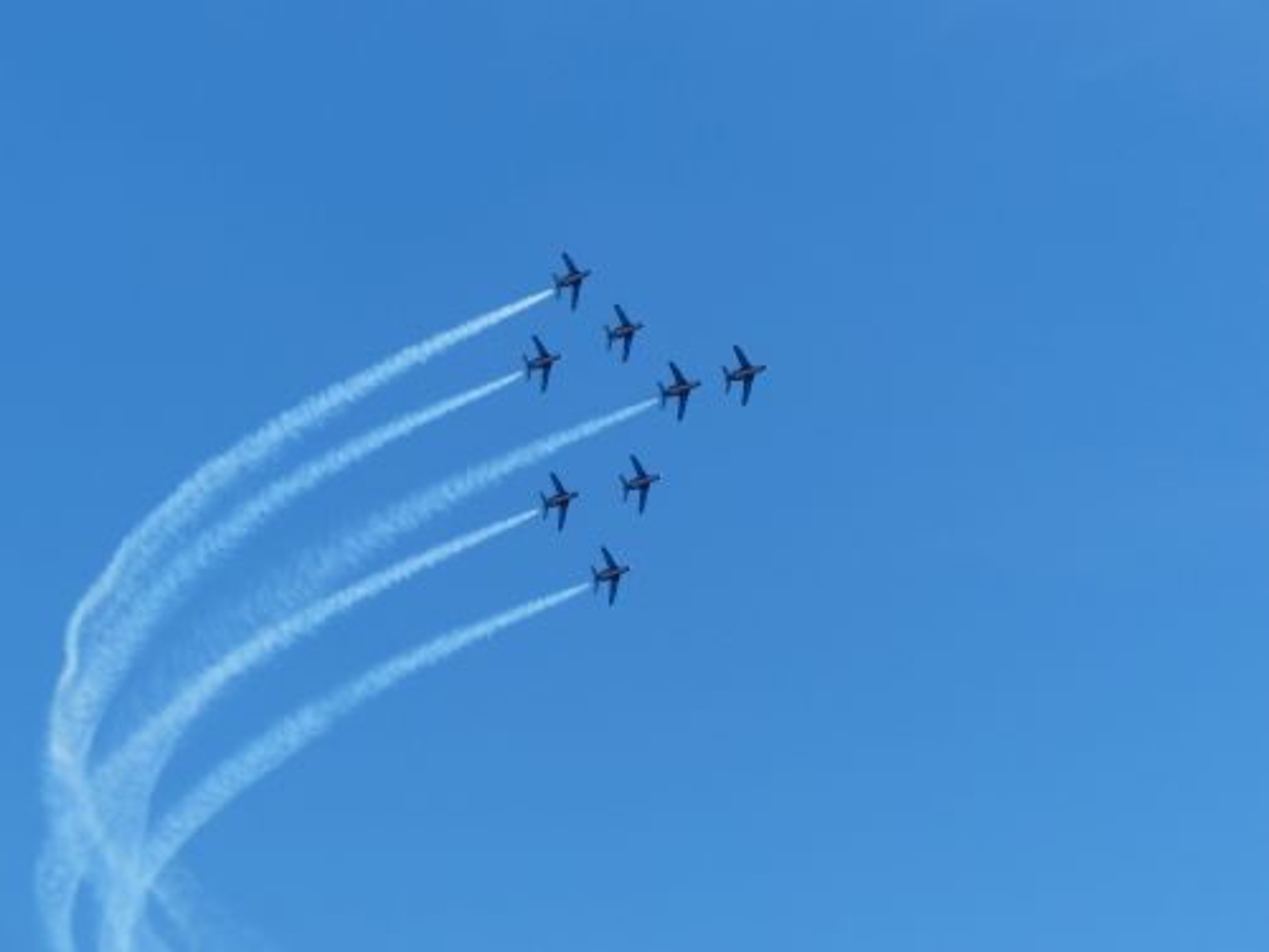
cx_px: 634
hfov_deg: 10.6
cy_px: 476
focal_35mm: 186
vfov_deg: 8.0
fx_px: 6819
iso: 100
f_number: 4
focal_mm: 33.5
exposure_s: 1/1600
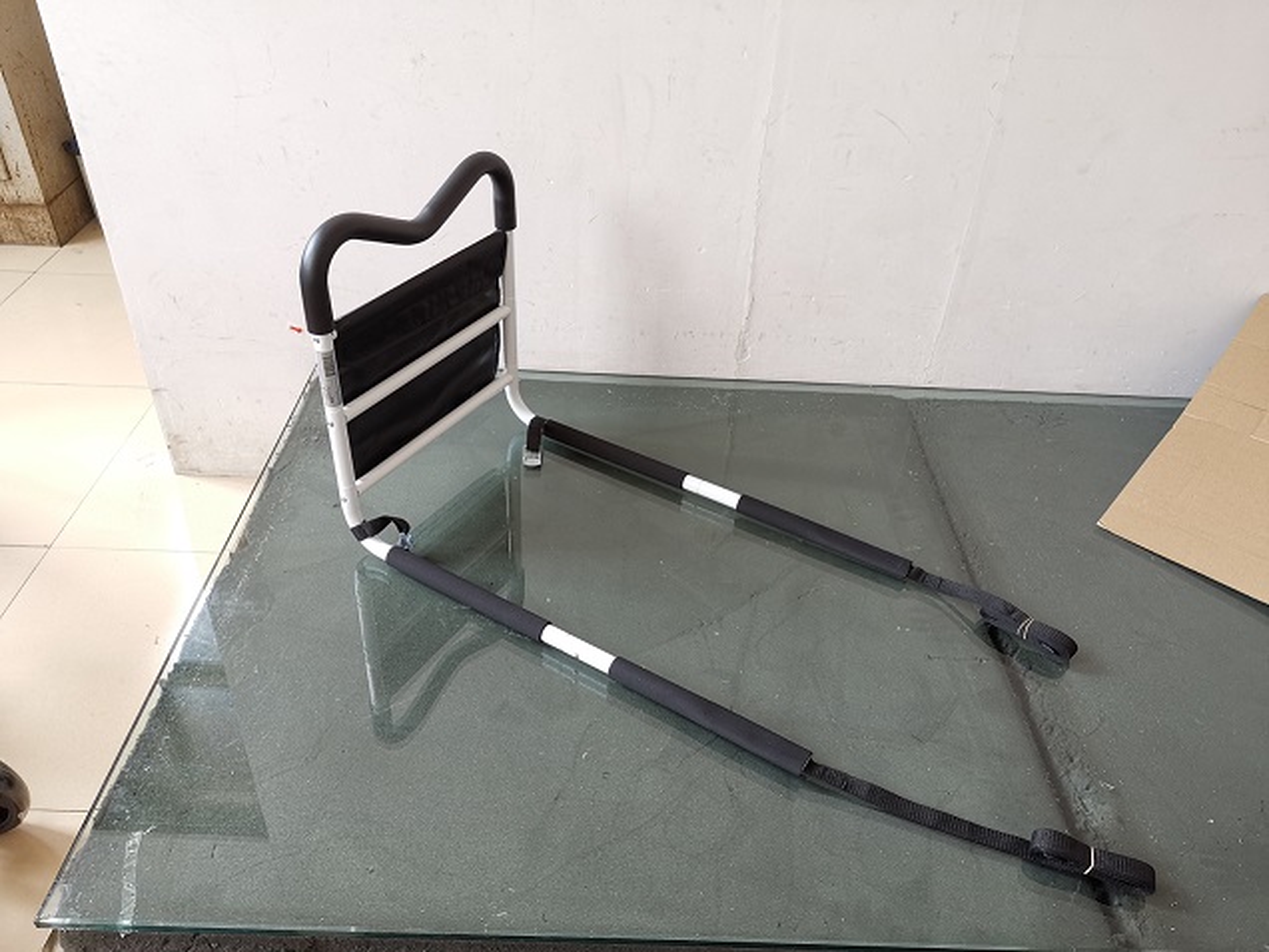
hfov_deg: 65.3
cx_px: 634
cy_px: 476
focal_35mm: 27
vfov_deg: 51.4
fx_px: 990
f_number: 1.8
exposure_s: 1/100
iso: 125
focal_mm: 4.75
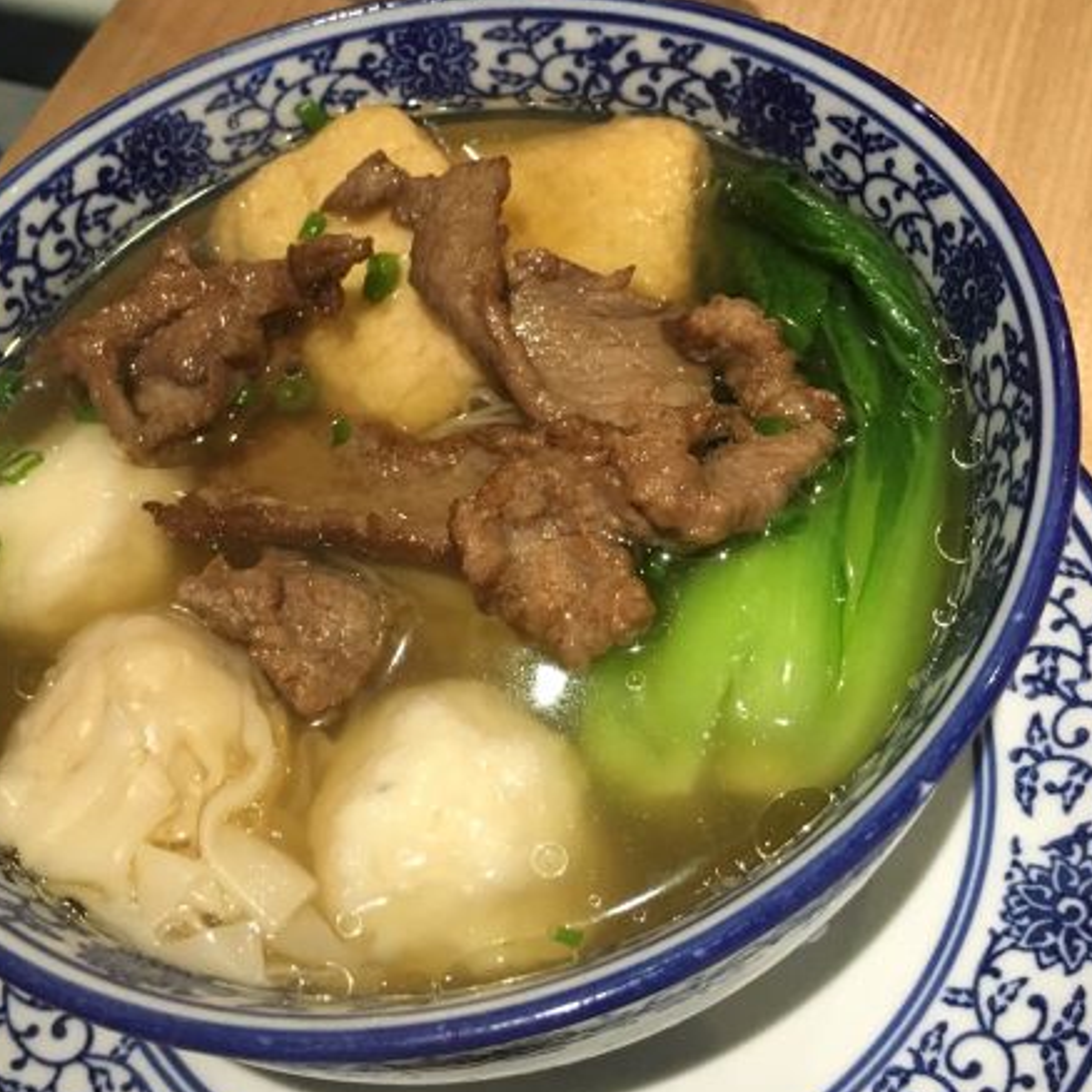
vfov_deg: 40.8
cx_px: 462
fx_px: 1463
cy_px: 441
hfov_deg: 40.8
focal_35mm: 41
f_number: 2.2
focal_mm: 4.15
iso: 200
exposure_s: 1/25
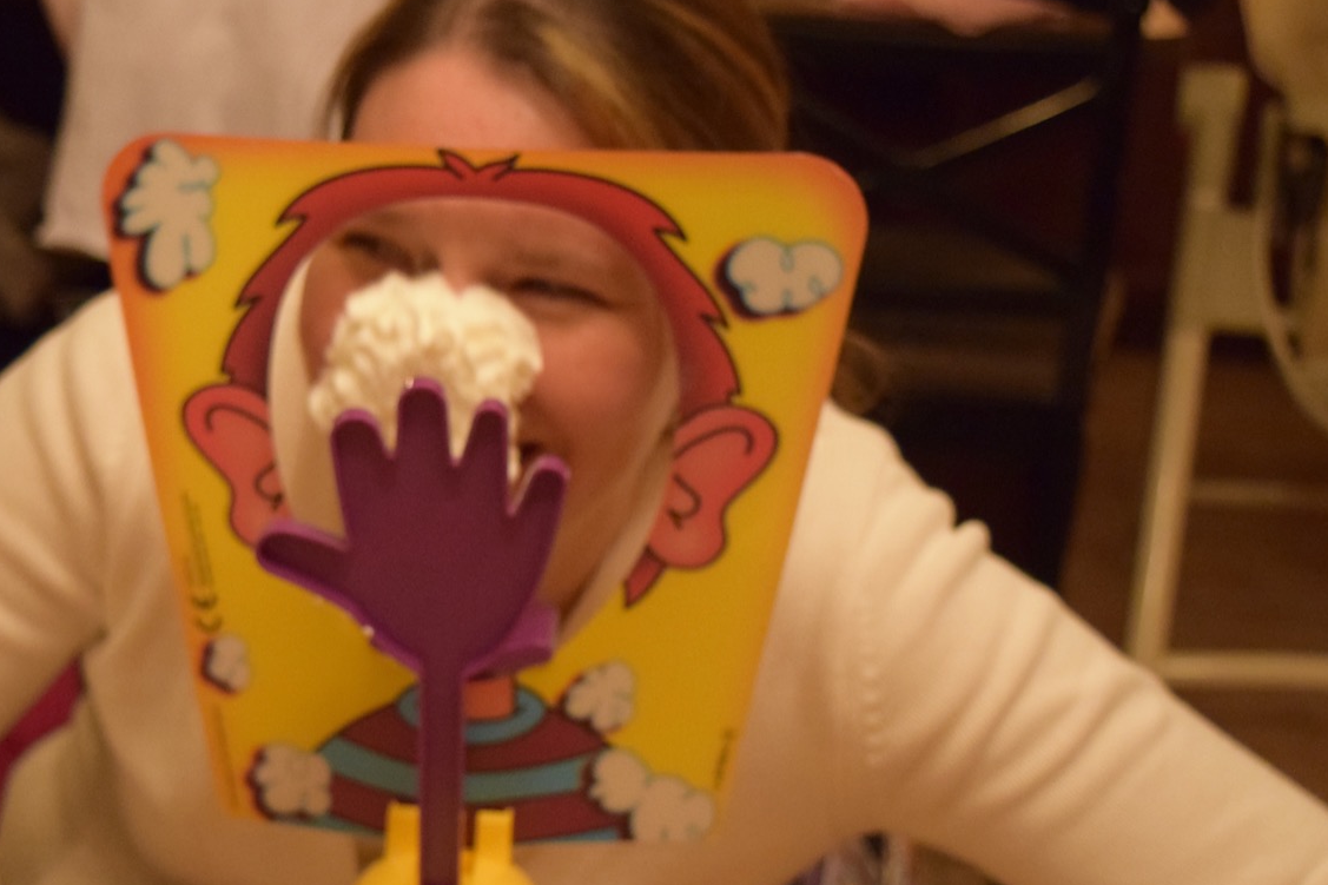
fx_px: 2651
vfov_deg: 18.9
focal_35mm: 72
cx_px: 410
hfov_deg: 27.9
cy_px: 593
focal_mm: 27
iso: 2800
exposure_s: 1/30
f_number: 4
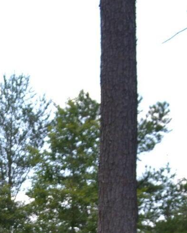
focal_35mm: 123
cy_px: 367
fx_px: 850
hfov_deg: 11.1
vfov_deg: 14.4
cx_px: -214
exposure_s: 1/200
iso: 100
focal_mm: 18
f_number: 5.6
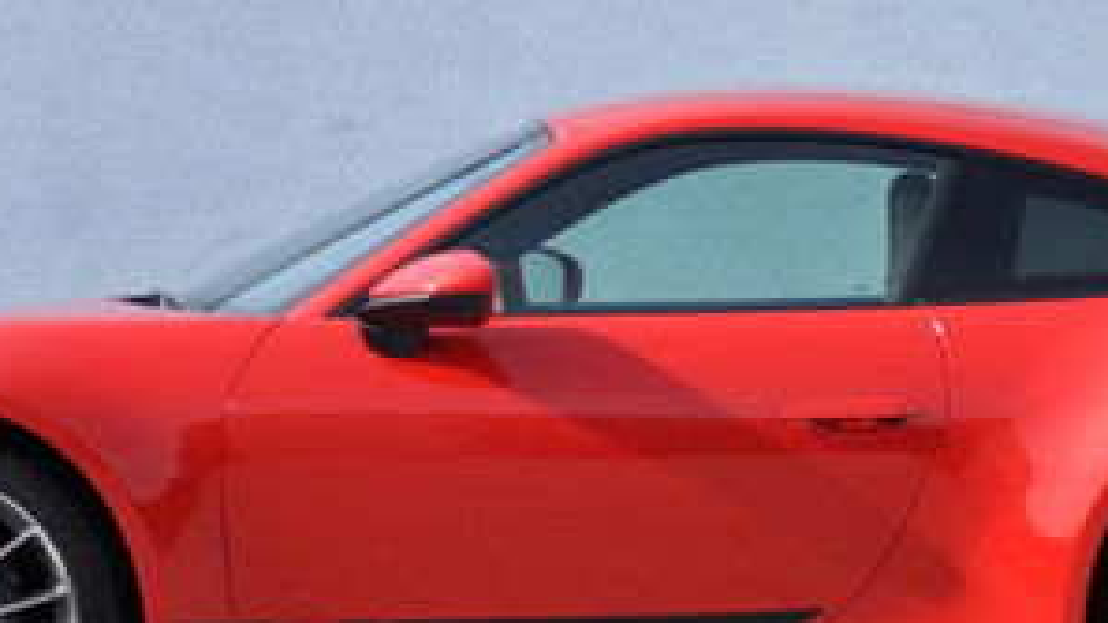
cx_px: 727
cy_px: 713
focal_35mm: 345
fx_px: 10146
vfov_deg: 3.5
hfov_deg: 6.2
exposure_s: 1/500
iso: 500
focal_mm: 85
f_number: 5.6
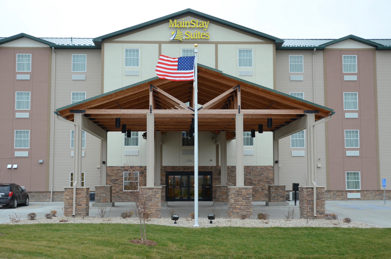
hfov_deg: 41.2
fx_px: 520
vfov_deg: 28.0
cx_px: 196
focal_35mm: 48
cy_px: 130
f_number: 3.5
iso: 500
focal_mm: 32
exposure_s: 1/200
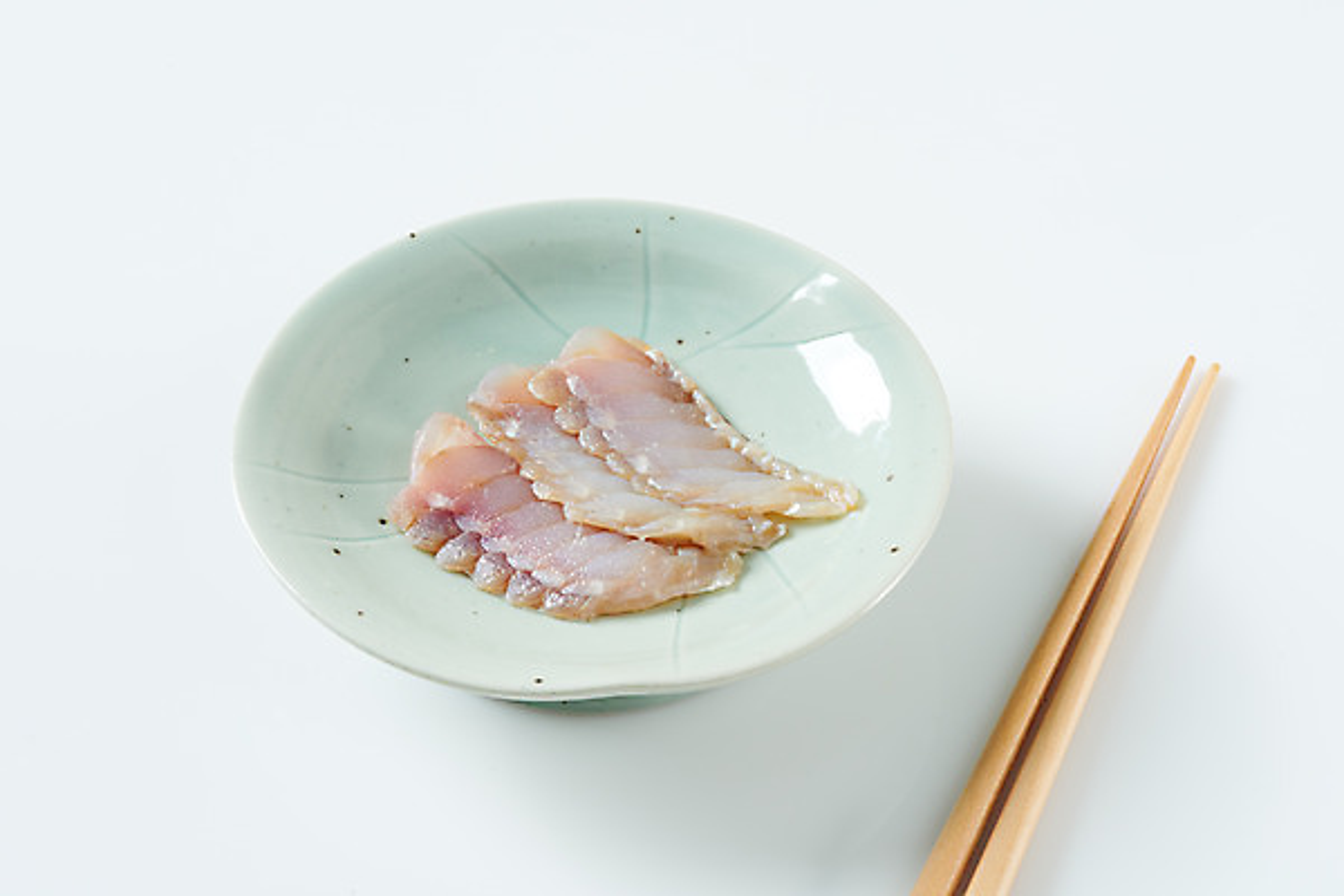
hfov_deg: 19.5
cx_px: 672
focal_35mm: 105
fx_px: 3920
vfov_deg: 13.0
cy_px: 448
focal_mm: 105
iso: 250
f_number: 22
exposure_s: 1/125
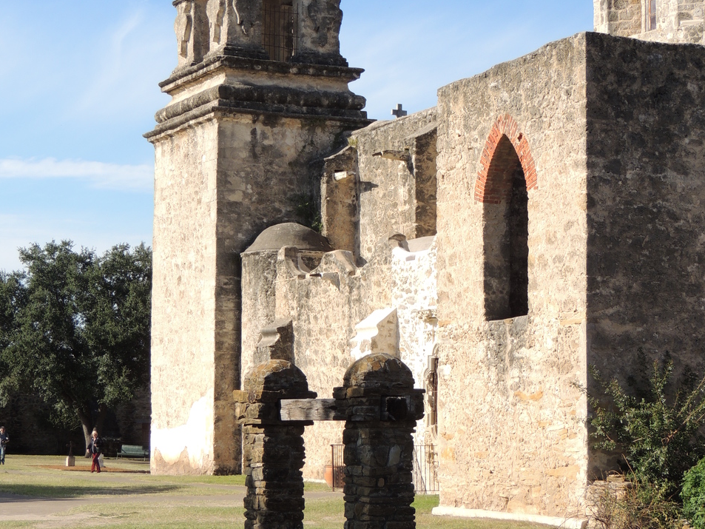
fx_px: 1915
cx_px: 351
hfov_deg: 20.9
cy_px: 245
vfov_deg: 15.7
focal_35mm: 94
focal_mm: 12.4
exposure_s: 1/640
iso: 100
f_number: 3.9
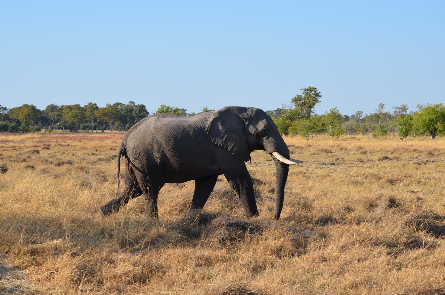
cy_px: 148
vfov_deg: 16.5
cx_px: 222
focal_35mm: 82
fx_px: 1018
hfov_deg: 24.7
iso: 180
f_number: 8
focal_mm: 55
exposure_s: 1/250
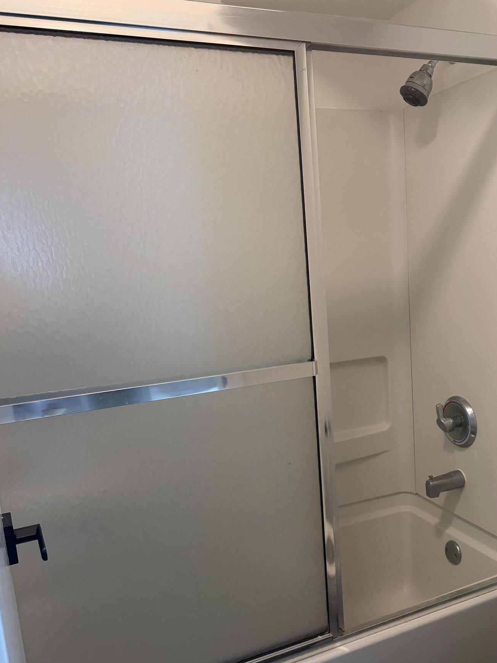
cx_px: 312
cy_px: 379
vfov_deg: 56.6
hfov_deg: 43.8
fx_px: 613
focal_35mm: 32
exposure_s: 1/120
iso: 200
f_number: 1.78
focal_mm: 6.76
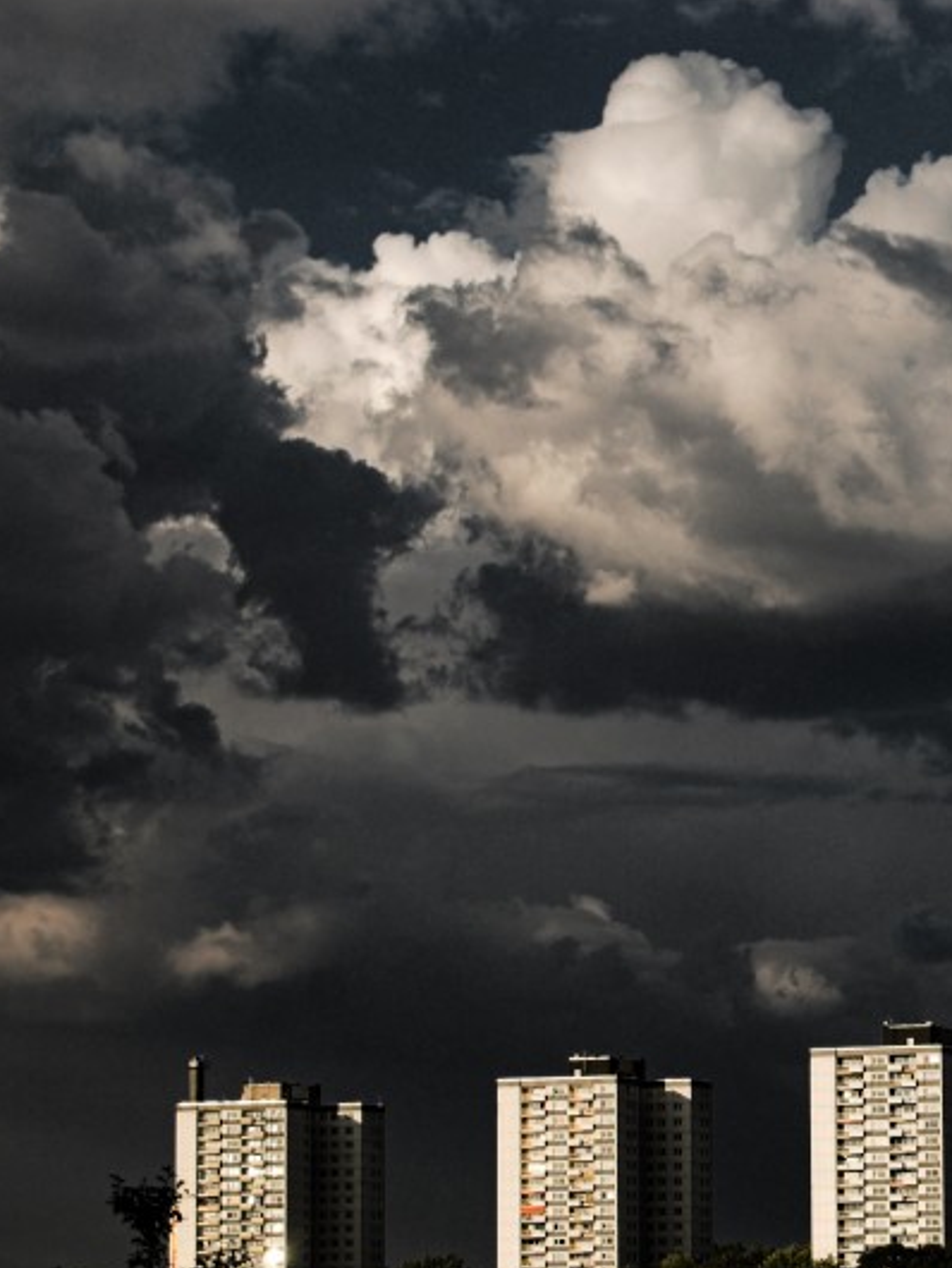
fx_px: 4940
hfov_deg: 10.9
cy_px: 697
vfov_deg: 14.6
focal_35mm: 135
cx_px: 971
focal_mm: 55
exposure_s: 1/350
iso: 100
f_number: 5.6
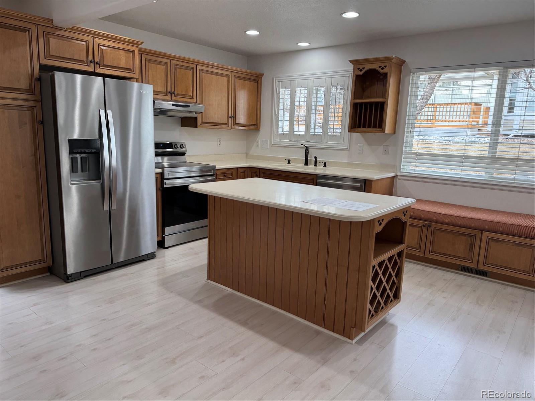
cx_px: 268
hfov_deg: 71.6
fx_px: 371
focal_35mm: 24
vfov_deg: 56.8
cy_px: 200
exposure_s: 1/132
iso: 100
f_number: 1.78
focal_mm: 6.76
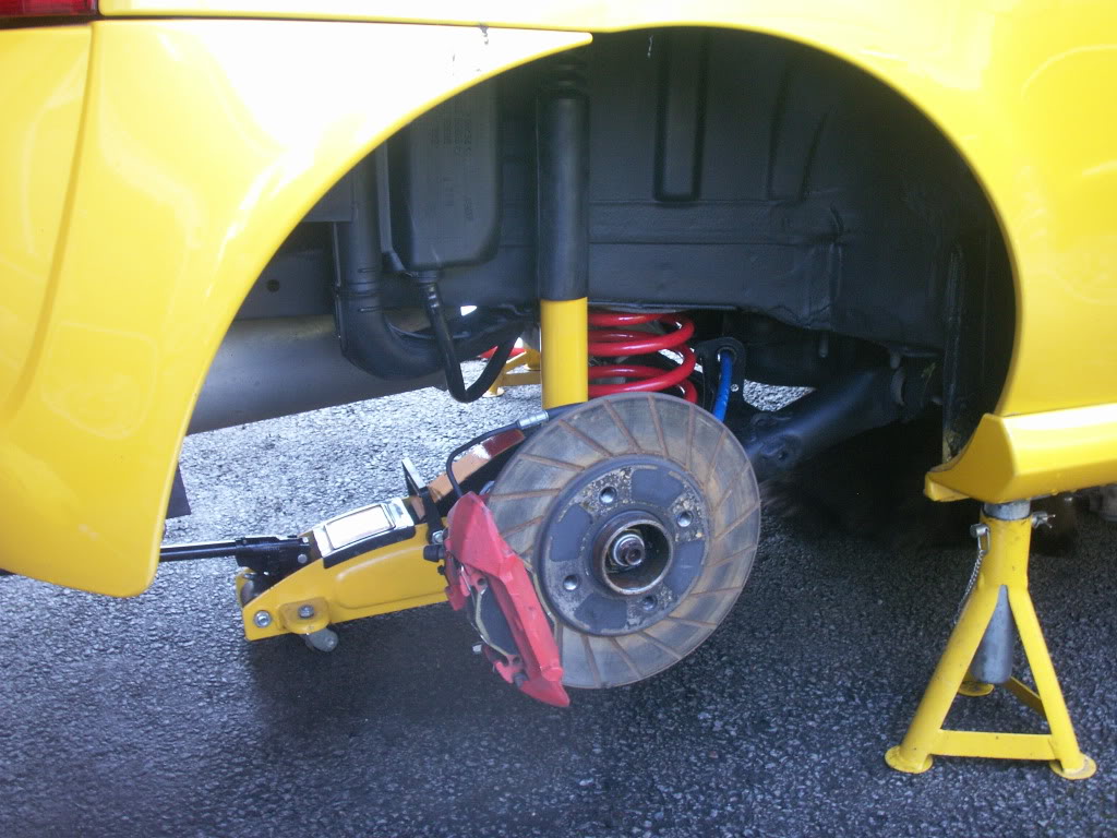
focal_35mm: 37
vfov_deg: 38.7
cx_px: 558
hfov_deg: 50.1
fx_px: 1194
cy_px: 419
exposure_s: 1/40
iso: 125
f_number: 3.5
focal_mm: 7.7
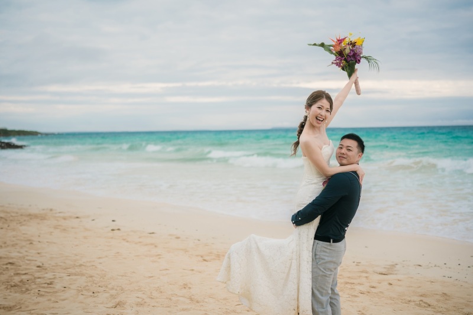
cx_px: 236
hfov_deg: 53.1
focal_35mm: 36
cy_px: 158
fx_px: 473
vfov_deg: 36.9
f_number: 2
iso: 200
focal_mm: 36
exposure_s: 1/500
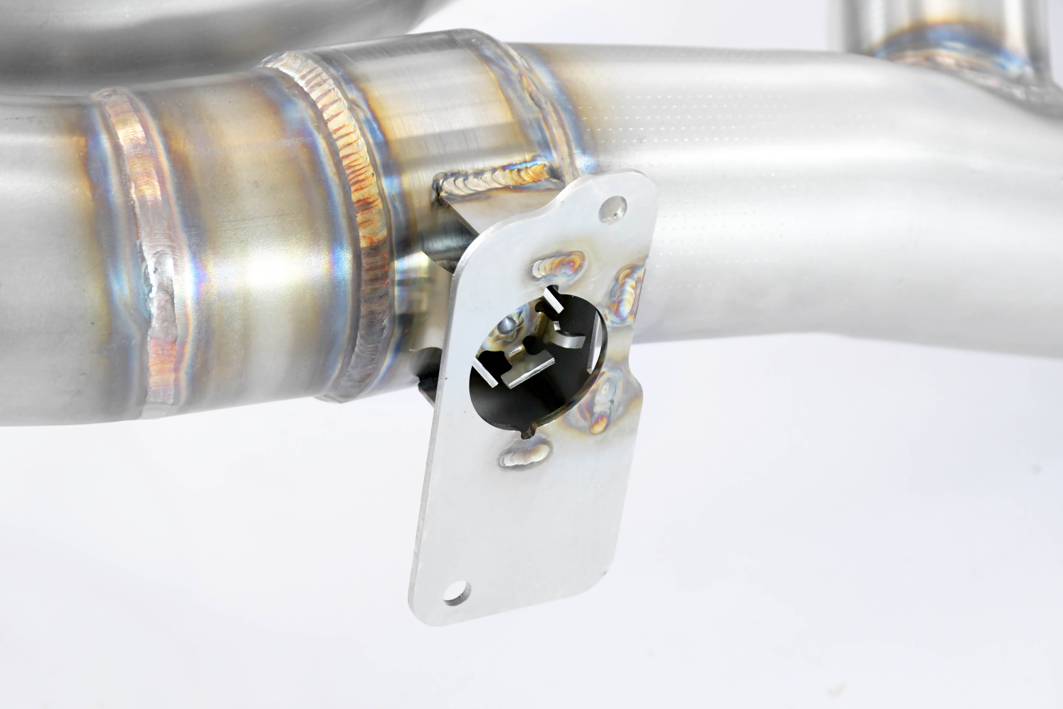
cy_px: 354
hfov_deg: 21.9
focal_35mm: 93
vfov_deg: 14.7
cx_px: 532
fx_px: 2746
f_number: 8
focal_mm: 62
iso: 2000
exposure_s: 1/160
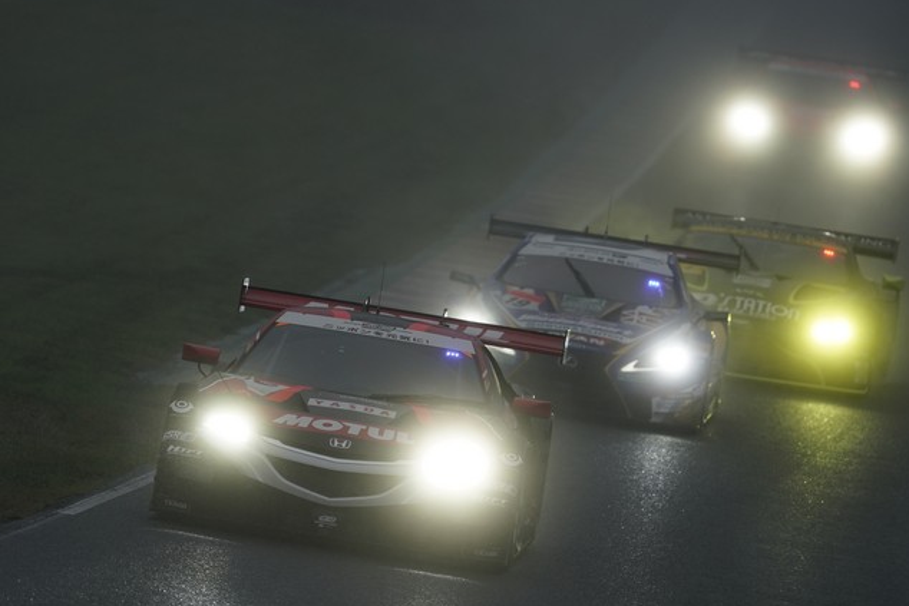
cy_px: 291
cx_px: 447
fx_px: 11667
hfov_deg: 4.5
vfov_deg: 3.0
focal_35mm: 462
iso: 800
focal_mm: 407
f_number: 6.3
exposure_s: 1/640
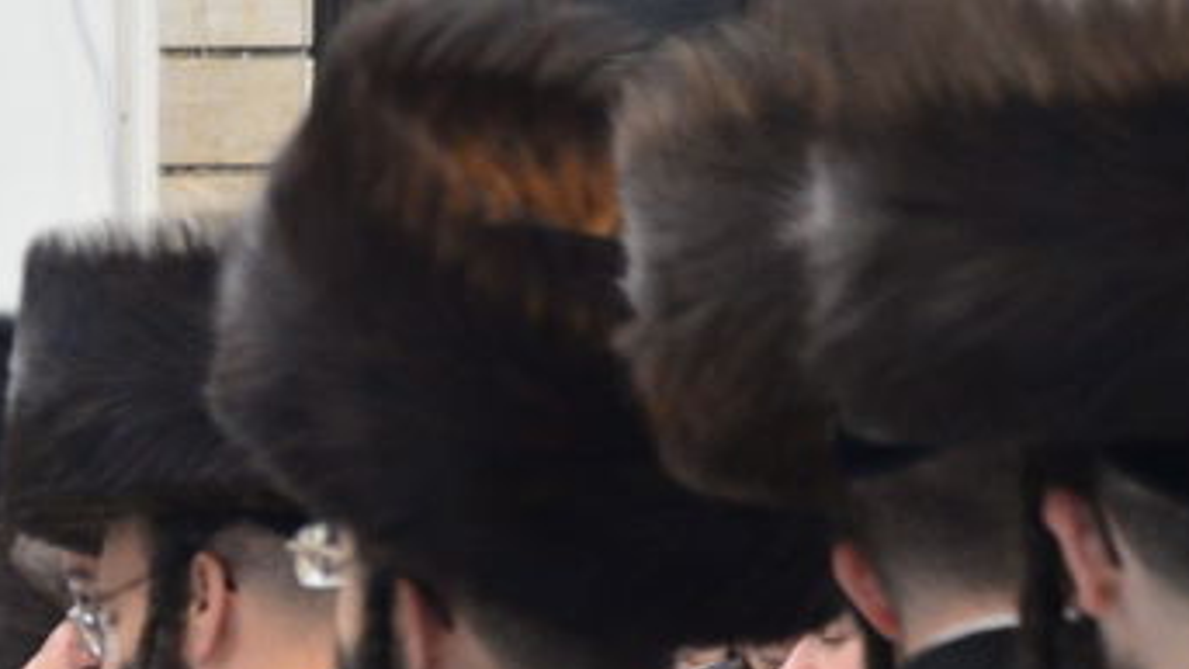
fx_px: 13211
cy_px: 562
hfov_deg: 5.1
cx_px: -1158
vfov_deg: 2.9
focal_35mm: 419
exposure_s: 1/100
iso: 2000
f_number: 5.6
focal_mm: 98
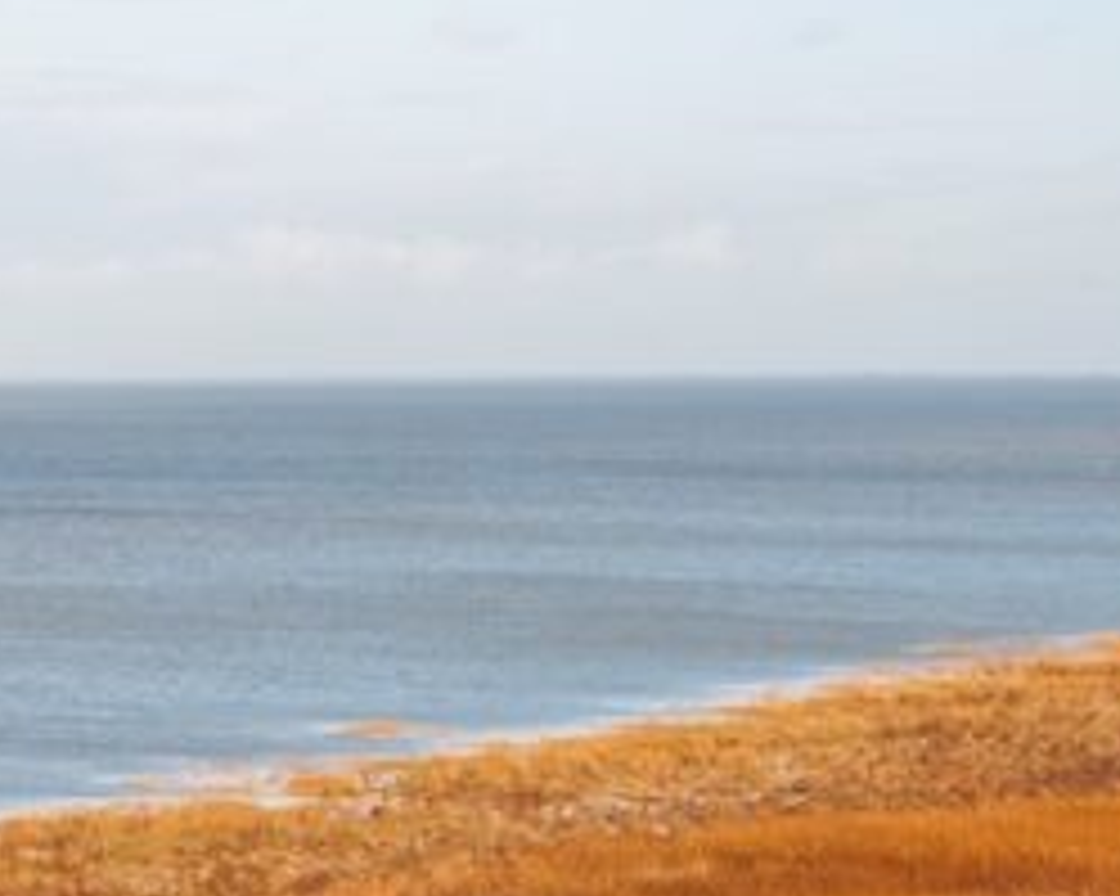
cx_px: 373
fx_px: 5943
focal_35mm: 179
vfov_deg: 8.5
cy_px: 1072
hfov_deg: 10.8
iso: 100
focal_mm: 42.8
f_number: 2.8
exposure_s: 1/1000
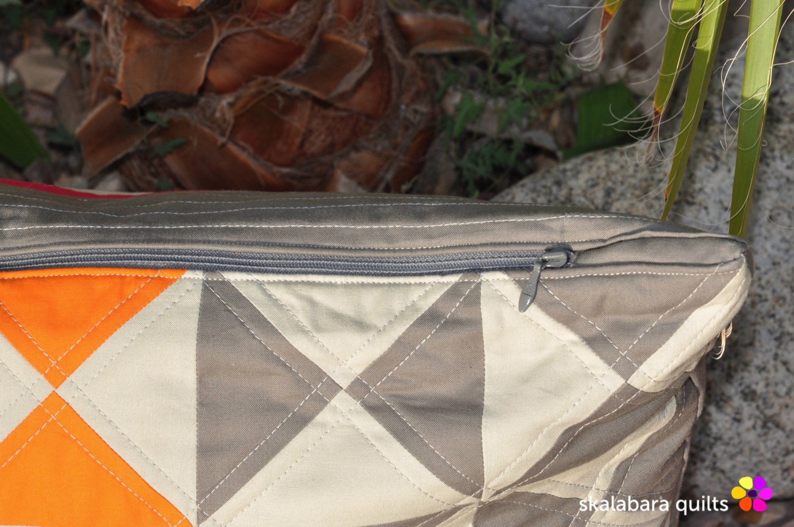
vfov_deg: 10.7
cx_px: 397
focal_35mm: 128
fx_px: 2808
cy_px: 264
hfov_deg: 16.1
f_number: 13
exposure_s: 1/200
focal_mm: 85
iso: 200
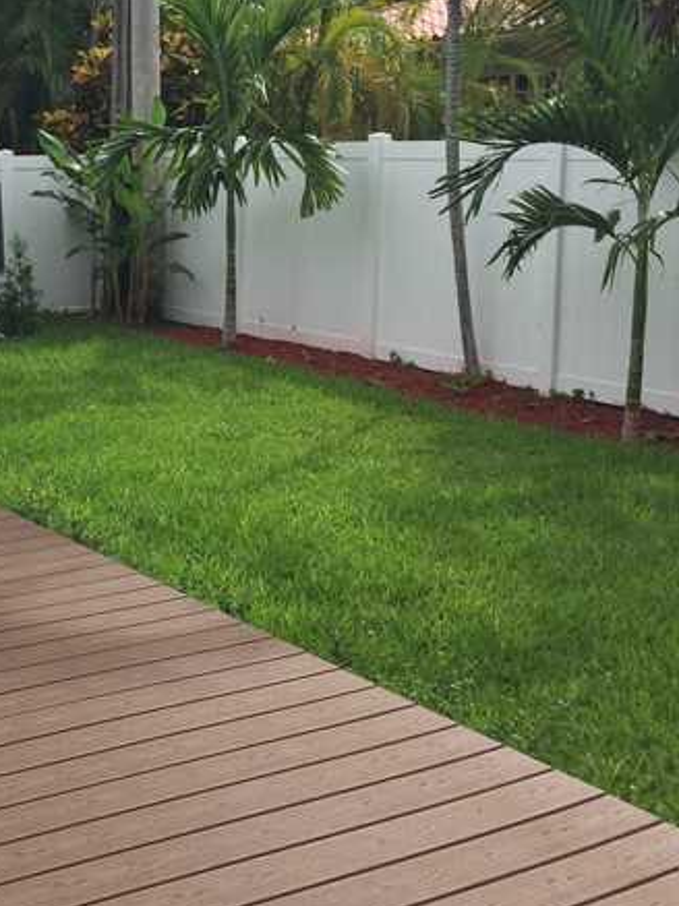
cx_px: -12
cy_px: 348
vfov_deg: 36.0
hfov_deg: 26.0
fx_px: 1387
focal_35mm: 53
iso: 32
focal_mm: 4.15
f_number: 2.2
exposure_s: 1/1130
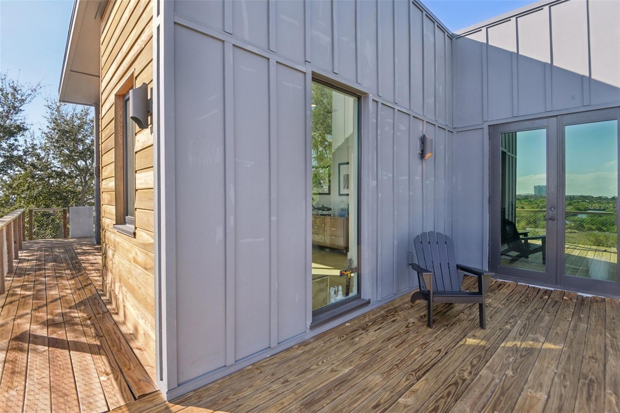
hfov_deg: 96.7
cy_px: 206
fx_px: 275
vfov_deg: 73.7
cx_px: 310
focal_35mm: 16
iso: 400
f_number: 8
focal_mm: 16
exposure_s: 1/400
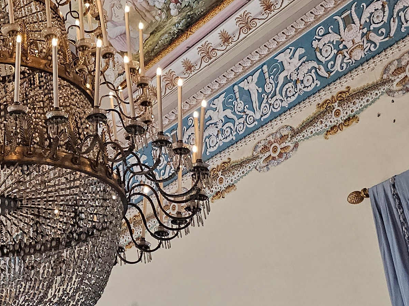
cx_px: -20
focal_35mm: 77
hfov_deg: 24.0
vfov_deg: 19.0
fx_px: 910
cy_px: 76
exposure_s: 1/50
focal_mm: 6.3
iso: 160
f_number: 1.7
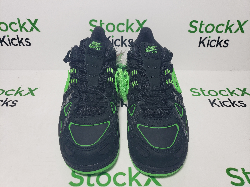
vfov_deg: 53.1
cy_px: 94
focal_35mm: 26
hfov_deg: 67.3
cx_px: 125
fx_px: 188
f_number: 1.5
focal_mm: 4.3
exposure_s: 1/370
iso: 50
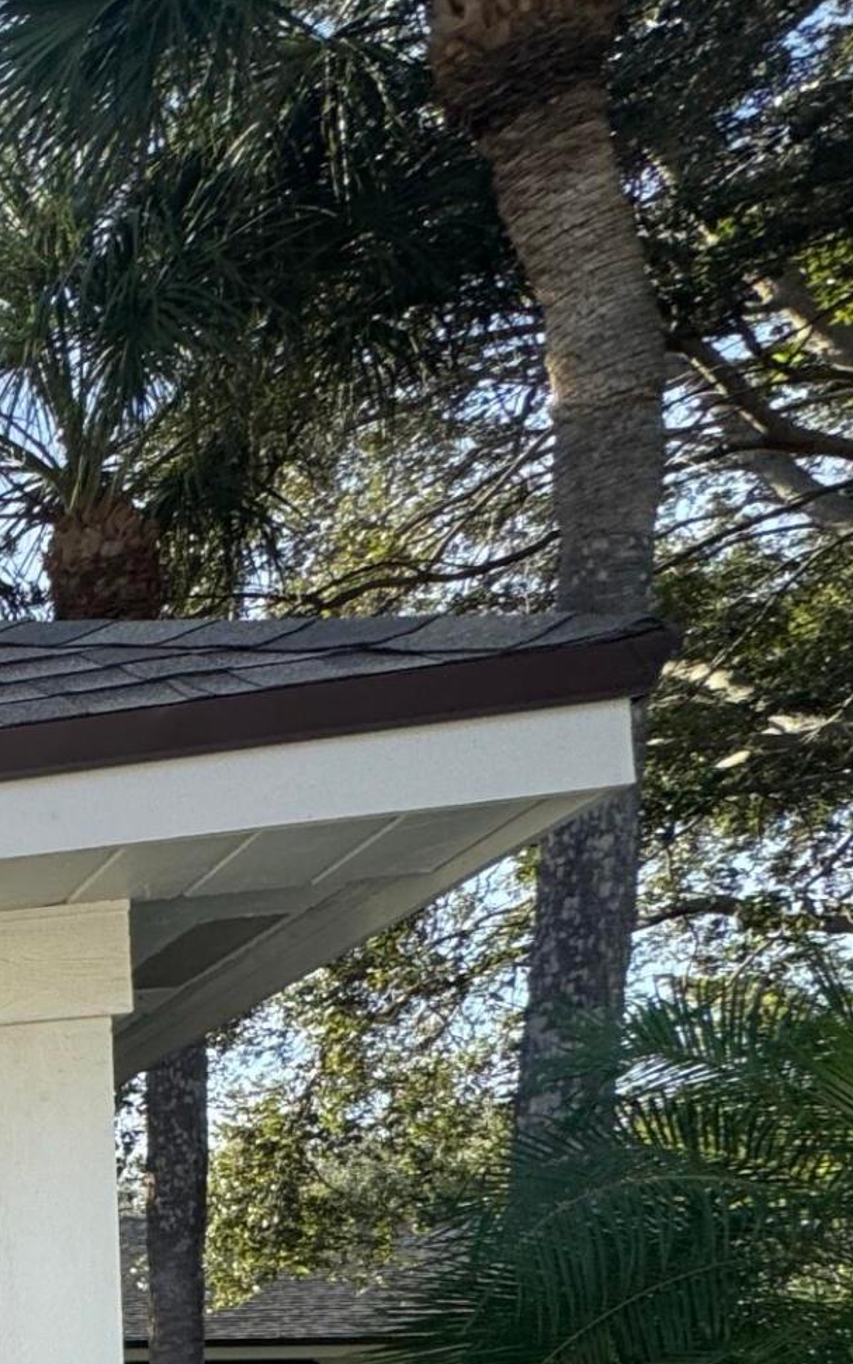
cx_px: -1133
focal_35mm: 44
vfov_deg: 39.7
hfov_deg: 15.8
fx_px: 1636
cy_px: 1374
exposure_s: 1/435
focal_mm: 2.22
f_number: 2.2
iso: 40
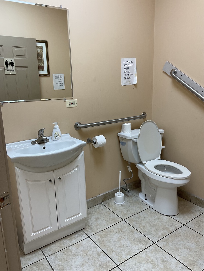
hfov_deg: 48.2
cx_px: 102
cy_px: 136
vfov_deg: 61.7
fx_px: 228
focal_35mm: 29
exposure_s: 1/60
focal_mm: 3
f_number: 1.8
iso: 40
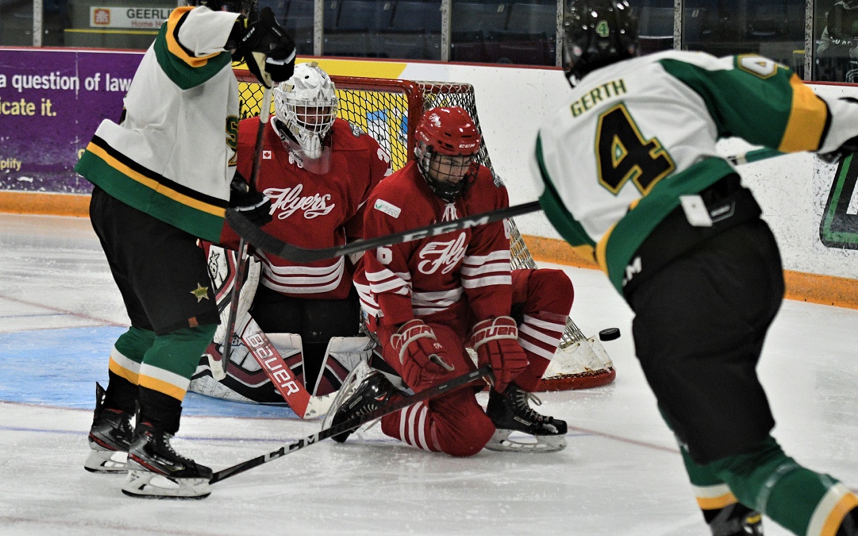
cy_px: 254
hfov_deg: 19.3
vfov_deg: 12.1
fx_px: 2525
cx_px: 429
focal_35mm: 108
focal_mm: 70
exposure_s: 1/1000
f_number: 2.8
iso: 2500
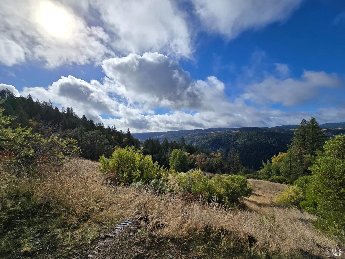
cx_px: 172
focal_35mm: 13
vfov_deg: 89.9
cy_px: 130
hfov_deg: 106.2
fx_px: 130
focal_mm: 2.2
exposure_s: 1/7122
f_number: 2.2
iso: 50
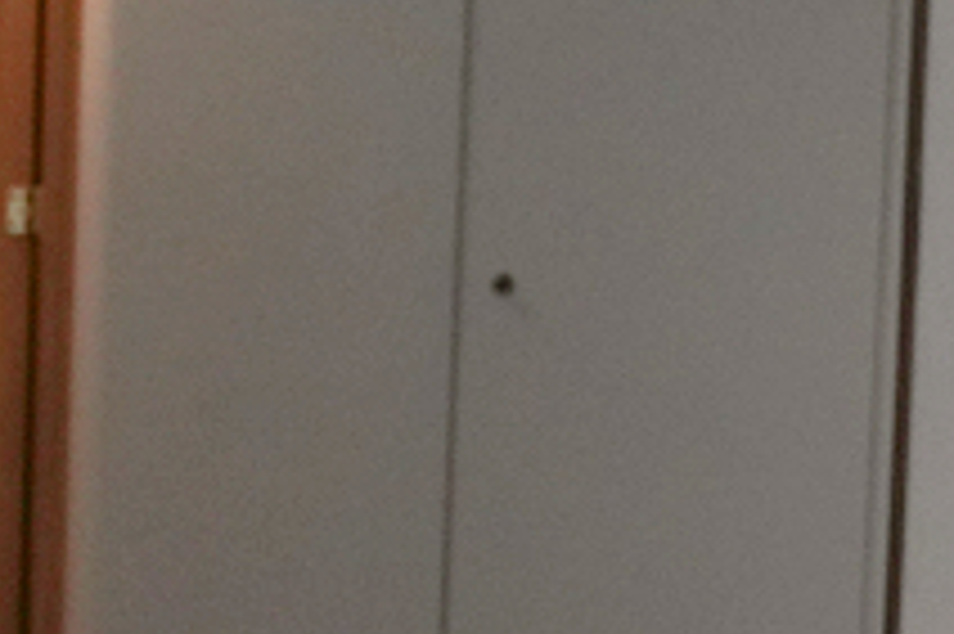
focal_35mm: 198
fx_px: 5243
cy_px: 796
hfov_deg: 10.4
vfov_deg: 6.9
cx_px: 230
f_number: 2.8
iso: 3200
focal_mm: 35
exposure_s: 1/160
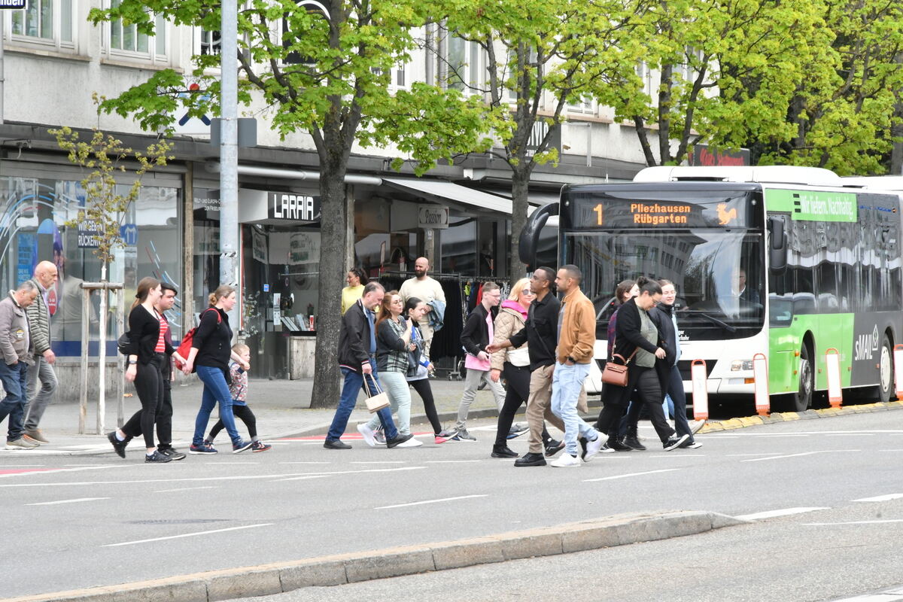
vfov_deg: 5.4
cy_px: 301
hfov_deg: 8.1
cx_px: 452
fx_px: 6396
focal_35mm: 255
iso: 1600
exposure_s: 1/200
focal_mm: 170
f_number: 20
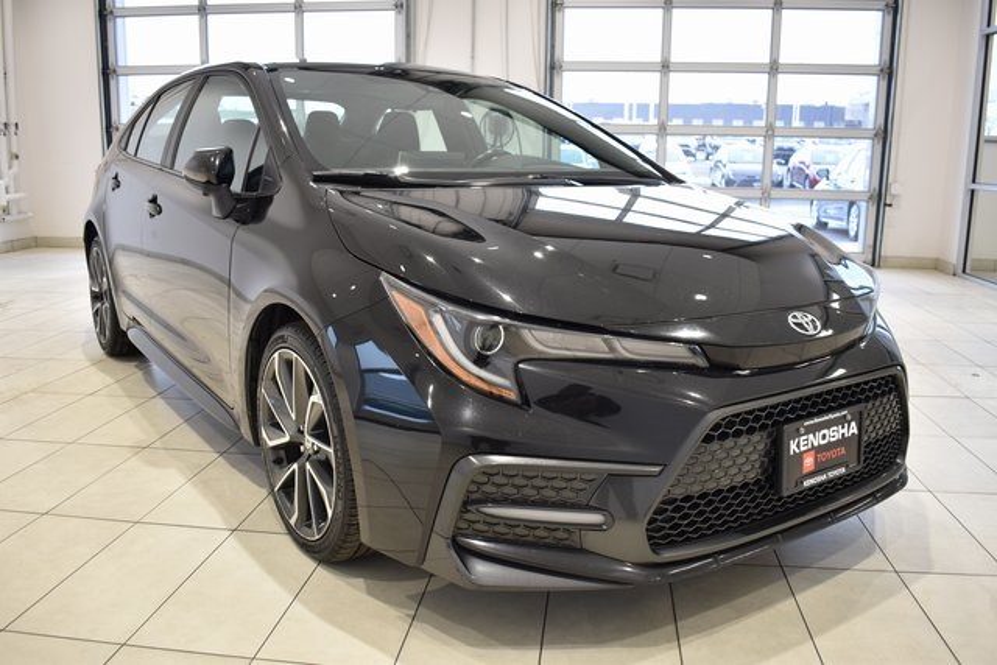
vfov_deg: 43.6
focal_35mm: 30
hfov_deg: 61.9
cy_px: 332
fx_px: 831
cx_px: 498
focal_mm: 20
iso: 250
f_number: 3.8
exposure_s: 1/30
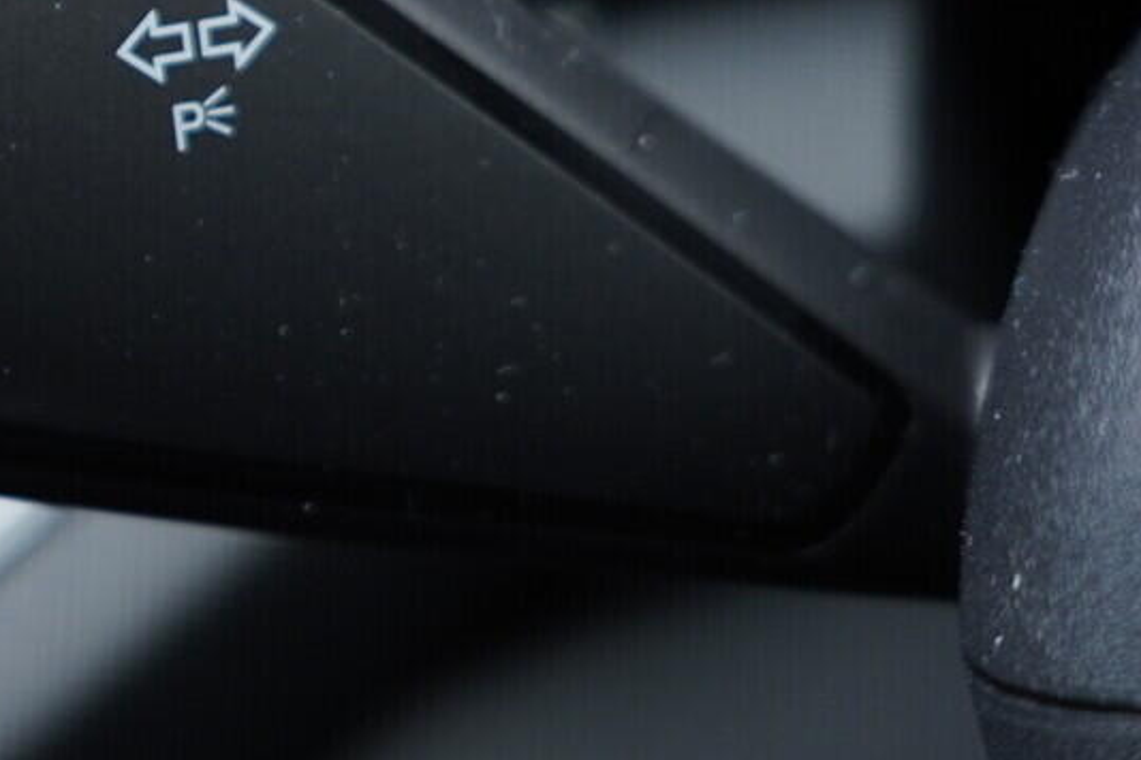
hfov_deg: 19.2
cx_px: -395
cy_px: -6
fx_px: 3074
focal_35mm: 97
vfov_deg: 13.9
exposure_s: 1/40
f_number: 2.8
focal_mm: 24
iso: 320
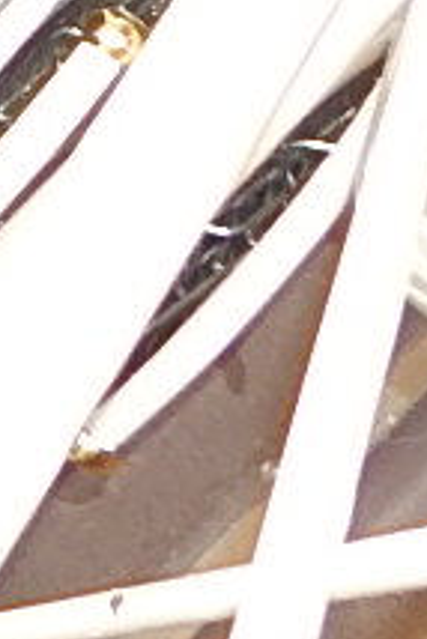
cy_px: -555
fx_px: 3037
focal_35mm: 171
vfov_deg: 11.1
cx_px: -1780
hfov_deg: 5.6
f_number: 3
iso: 125
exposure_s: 1/30
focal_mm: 4
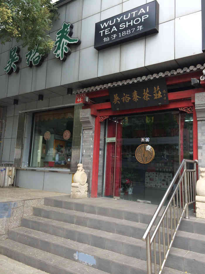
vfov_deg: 60.0
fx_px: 237
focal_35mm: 30
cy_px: 137
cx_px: 102
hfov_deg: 46.8
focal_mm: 4.12
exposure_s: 1/342
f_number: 2.2
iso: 32
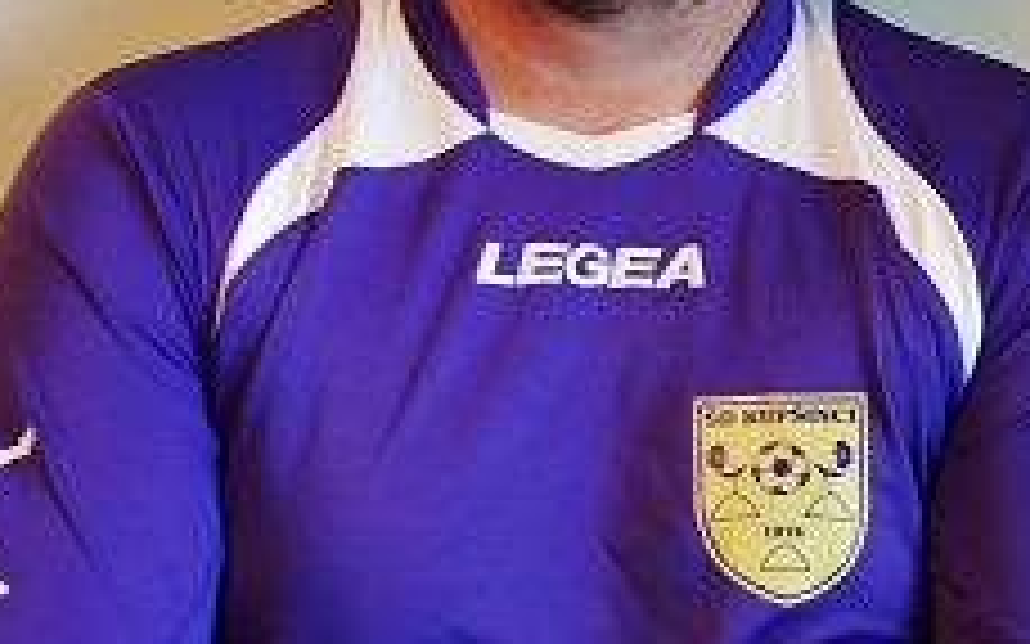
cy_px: 104
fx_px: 2498
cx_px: 576
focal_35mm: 89
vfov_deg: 14.6
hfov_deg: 23.3
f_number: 3.7
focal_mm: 8.6
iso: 200
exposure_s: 1/6
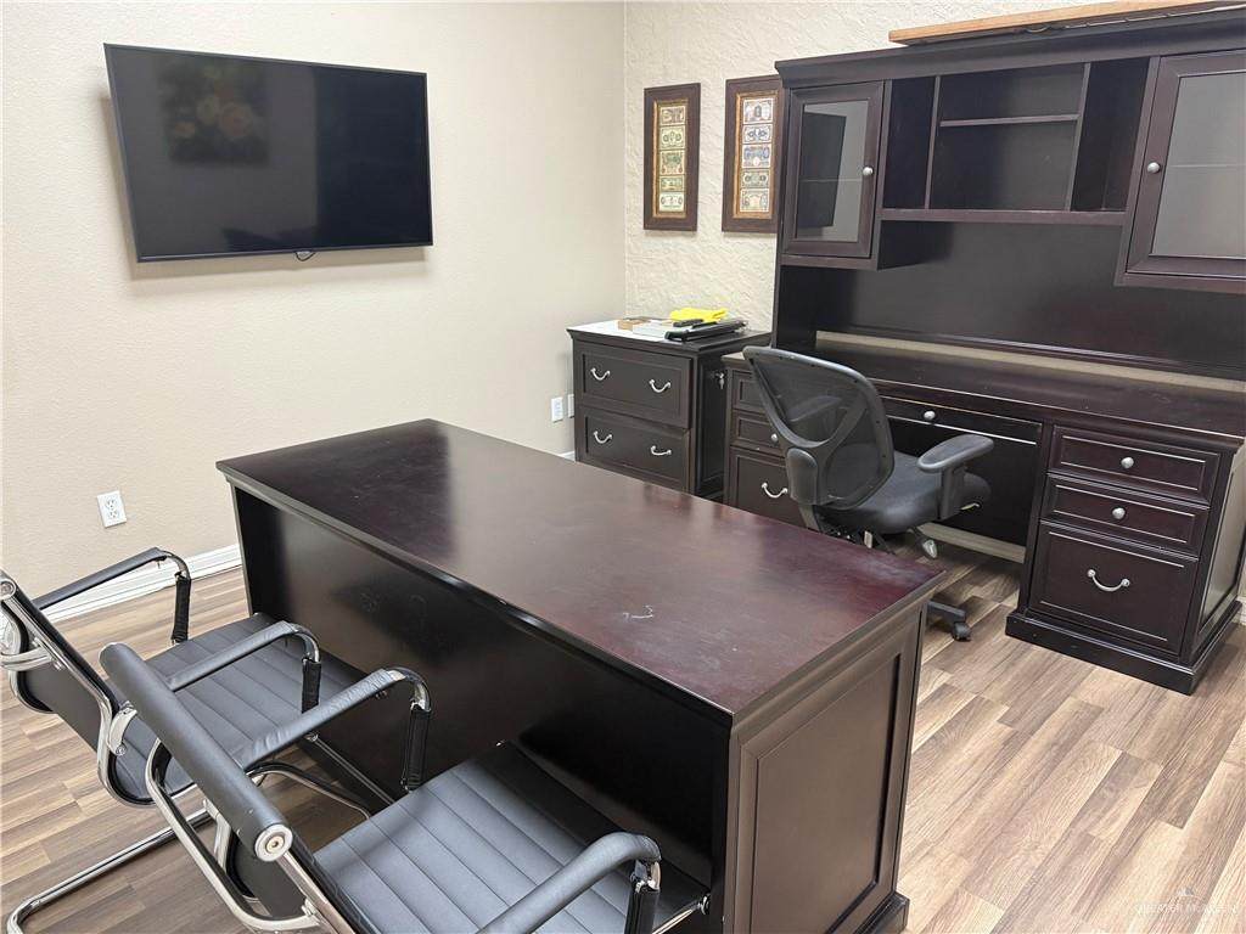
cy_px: 467
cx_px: 623
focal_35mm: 24
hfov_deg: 71.6
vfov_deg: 56.8
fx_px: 864
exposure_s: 1/59
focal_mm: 6.76
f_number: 1.78
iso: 250
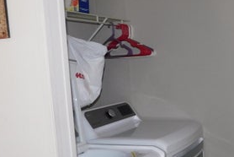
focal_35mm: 55
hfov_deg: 34.5
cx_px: 205
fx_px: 358
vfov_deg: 24.6
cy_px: 105
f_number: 3
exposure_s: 1/30
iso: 200
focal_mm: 4
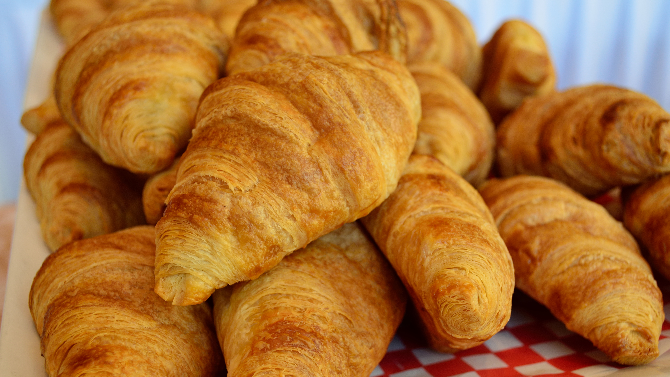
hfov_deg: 49.4
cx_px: 334
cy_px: 220
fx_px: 728
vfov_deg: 29.0
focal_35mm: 41
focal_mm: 26
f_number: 4.5
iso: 320
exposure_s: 1/25
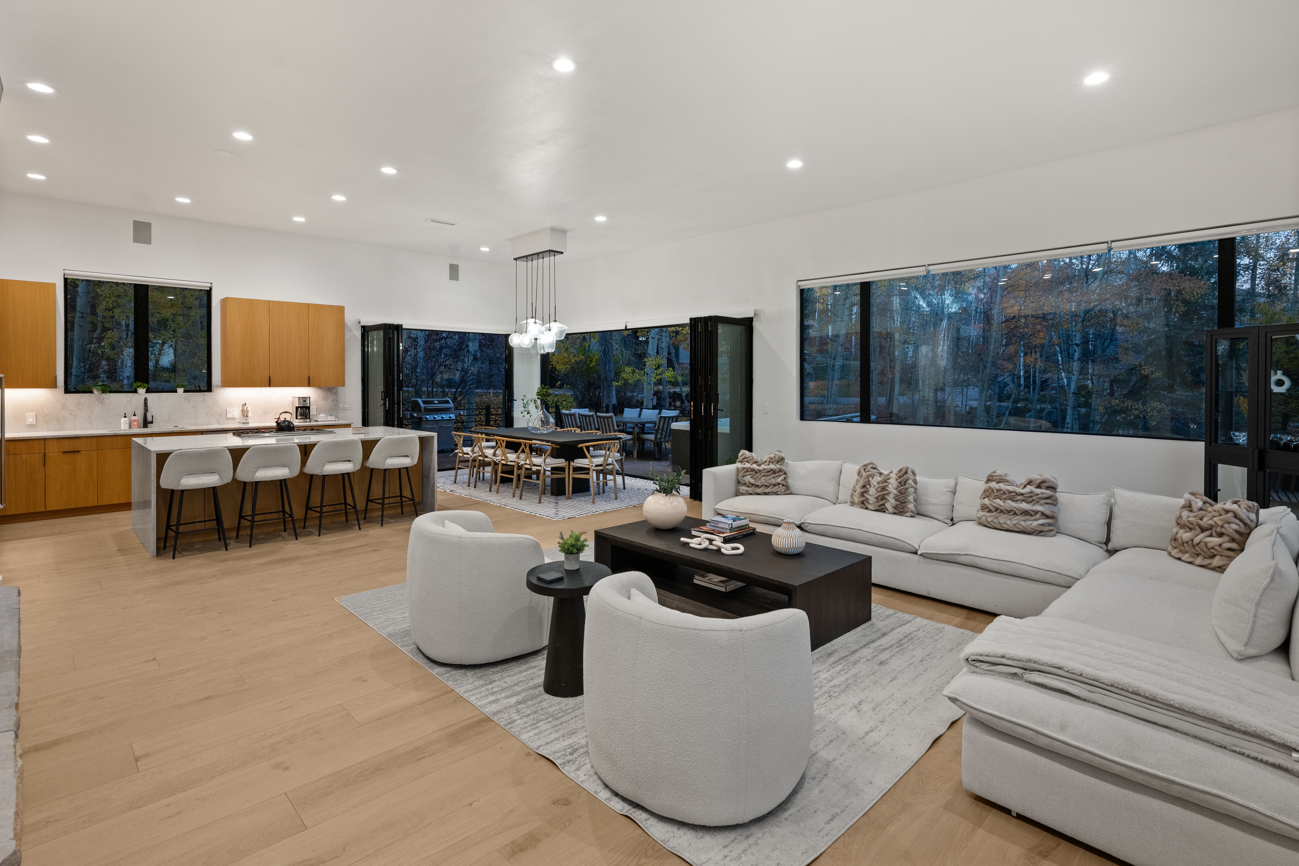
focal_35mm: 17
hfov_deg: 93.3
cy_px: 433
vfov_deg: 70.4
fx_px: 613
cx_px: 650
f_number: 7.1
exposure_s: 1/5
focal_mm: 17
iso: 640
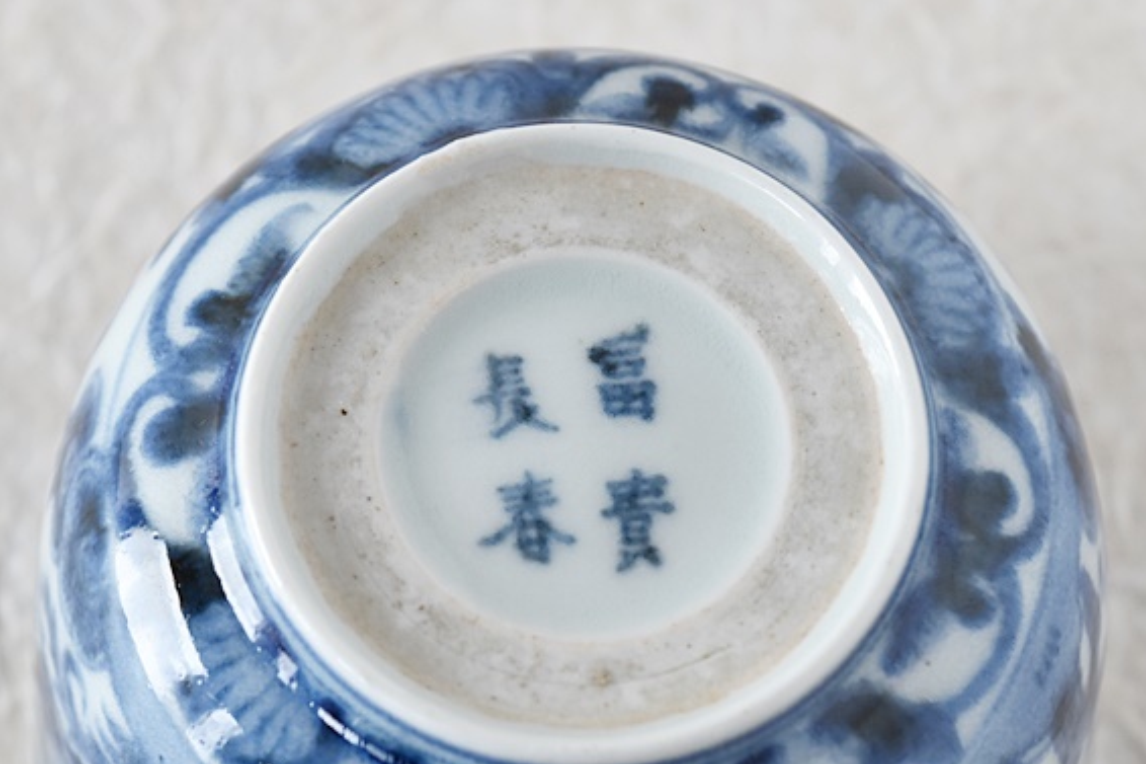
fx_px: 3714
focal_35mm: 117
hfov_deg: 17.5
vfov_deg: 11.7
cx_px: 549
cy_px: 502
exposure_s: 1/4
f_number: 5.6
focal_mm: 55
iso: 800
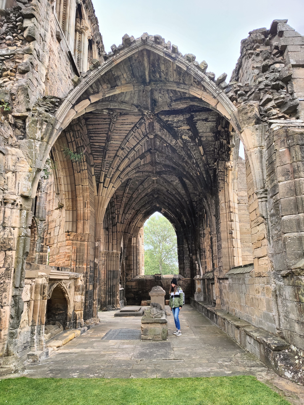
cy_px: 202
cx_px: 152
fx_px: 269
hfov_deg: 59.0
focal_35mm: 23
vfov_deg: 73.9
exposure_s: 1/528
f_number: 1.8
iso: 50
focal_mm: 6.06
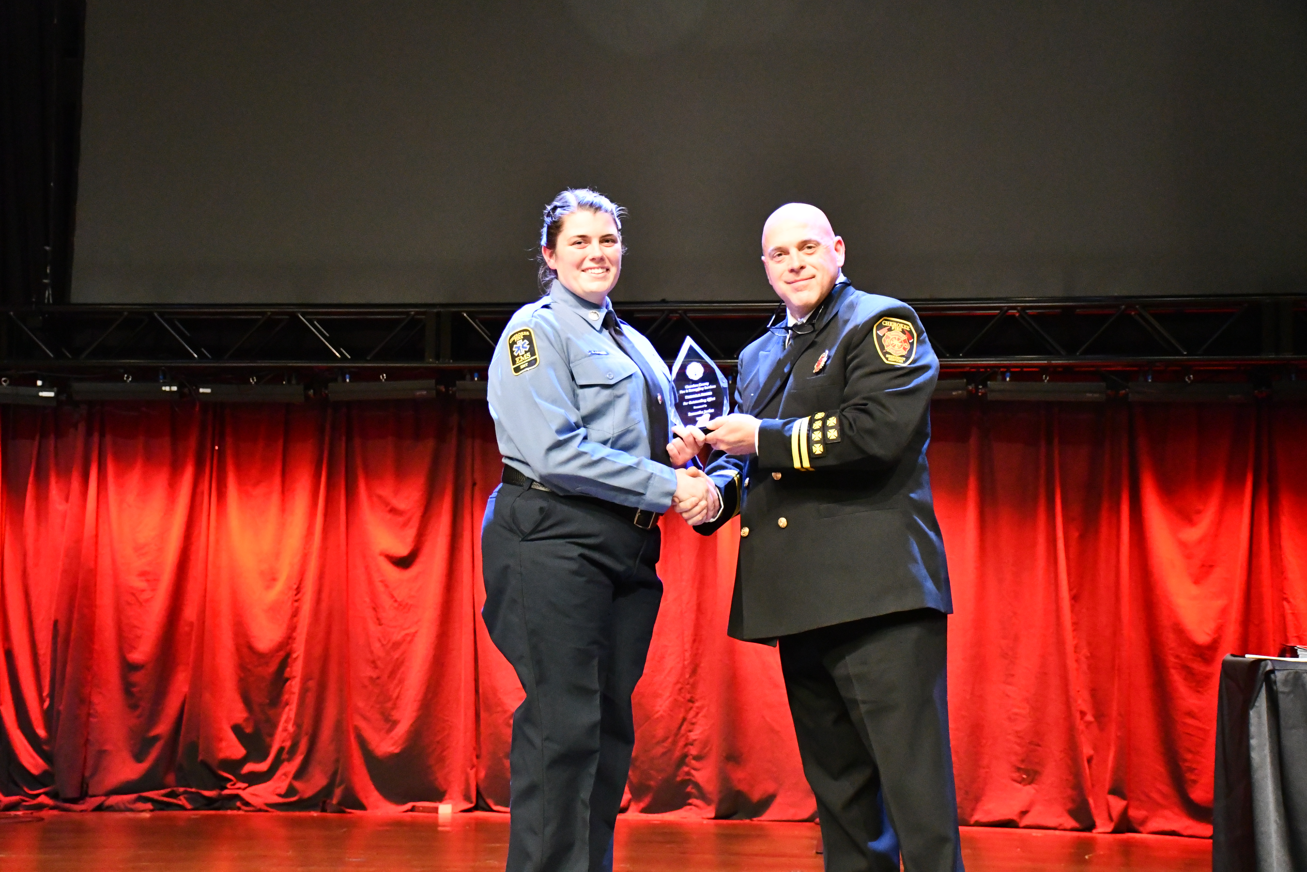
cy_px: 436
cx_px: 654
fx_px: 2069
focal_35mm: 57
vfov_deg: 23.8
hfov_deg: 35.1
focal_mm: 38
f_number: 4.2
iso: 11400
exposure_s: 1/60
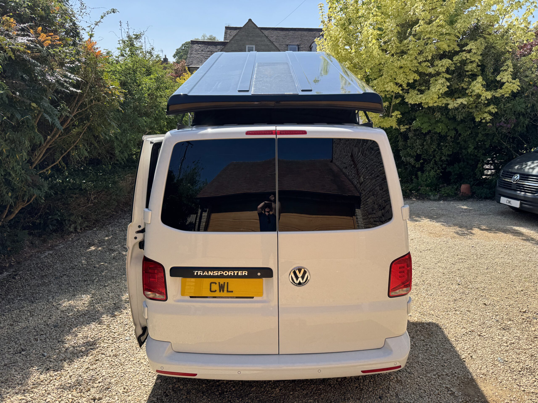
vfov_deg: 56.8
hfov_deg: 71.6
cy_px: 202
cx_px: 269
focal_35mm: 24
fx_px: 373
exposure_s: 1/2710
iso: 80
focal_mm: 6.76
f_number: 1.78
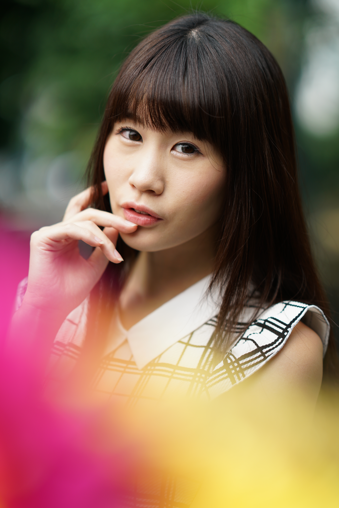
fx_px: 1200
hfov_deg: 16.1
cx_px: 170
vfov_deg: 23.9
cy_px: 254
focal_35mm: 85
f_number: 1.4
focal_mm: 85
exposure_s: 1/3200
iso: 200
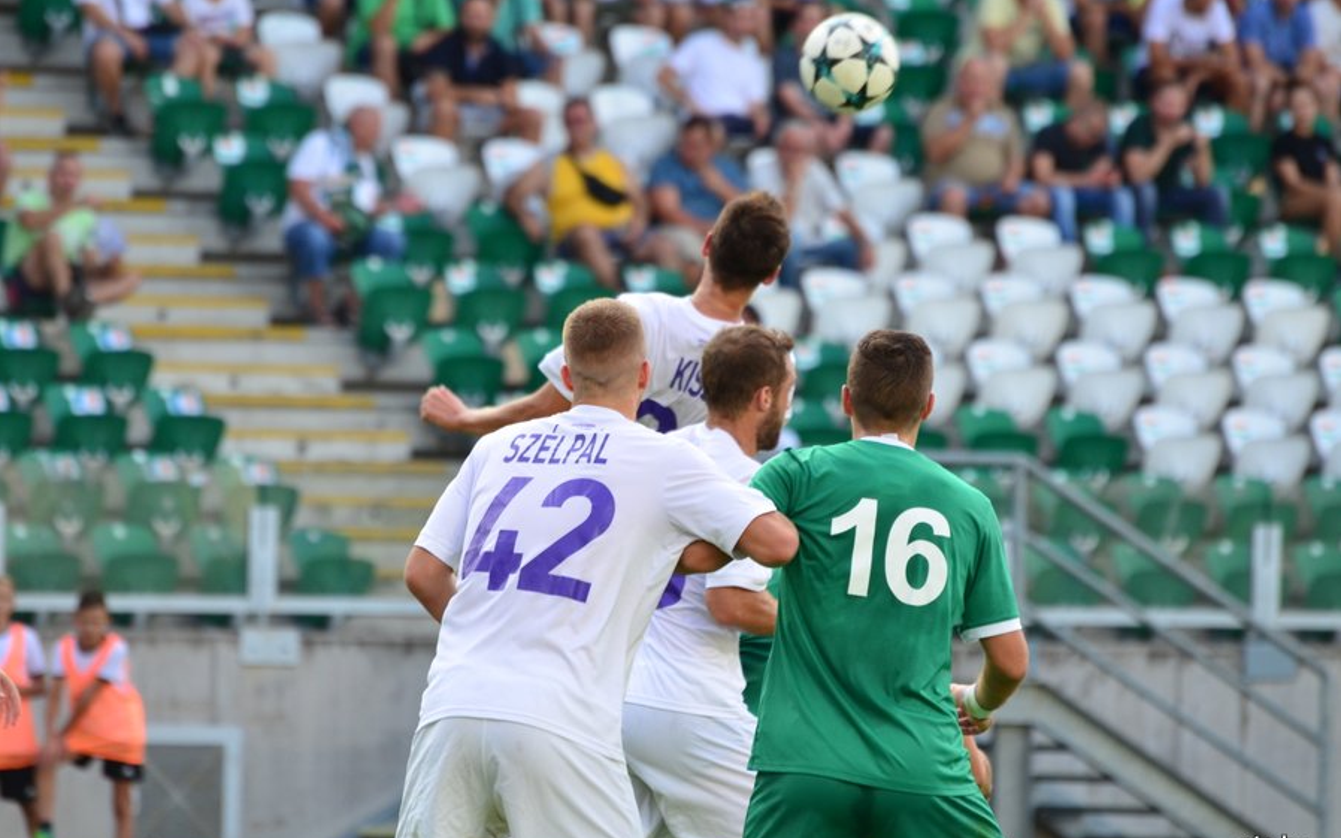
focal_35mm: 413
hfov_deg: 5.1
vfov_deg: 3.2
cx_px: 670
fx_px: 15092
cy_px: 441
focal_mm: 270
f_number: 5.6
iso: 640
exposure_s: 1/500
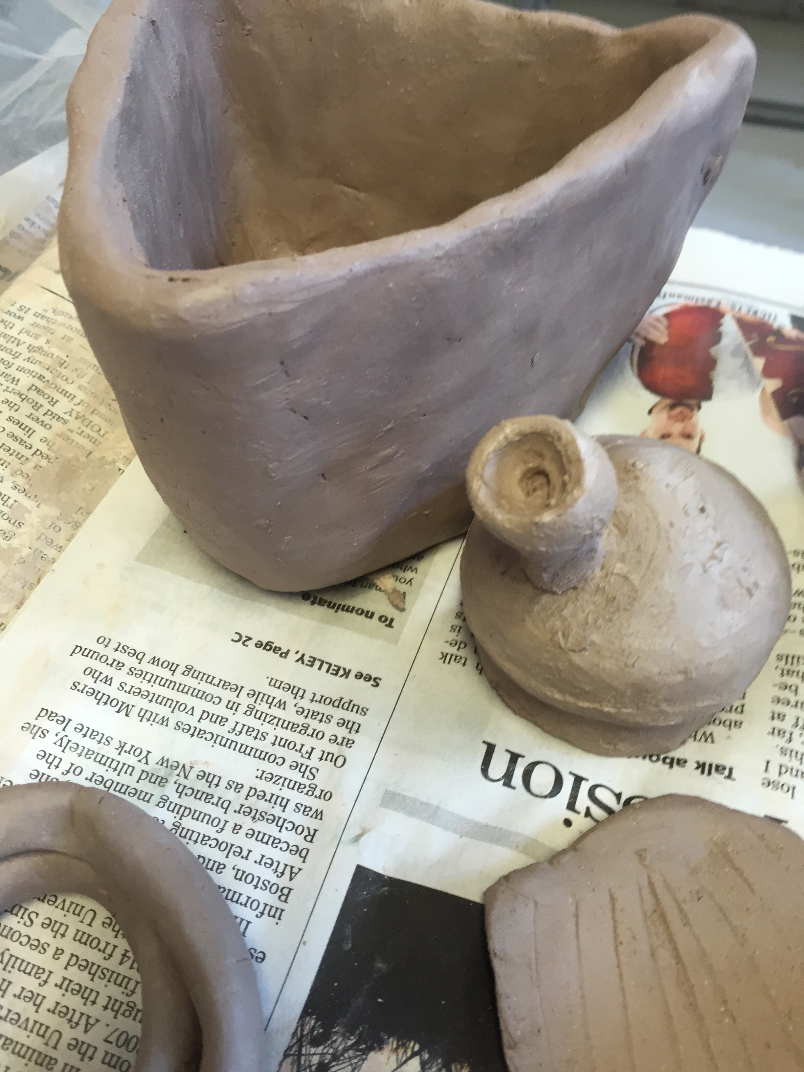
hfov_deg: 48.2
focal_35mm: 29
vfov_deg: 61.7
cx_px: 402
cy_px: 536
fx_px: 898
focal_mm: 4.15
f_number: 2.2
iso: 64
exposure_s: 1/30
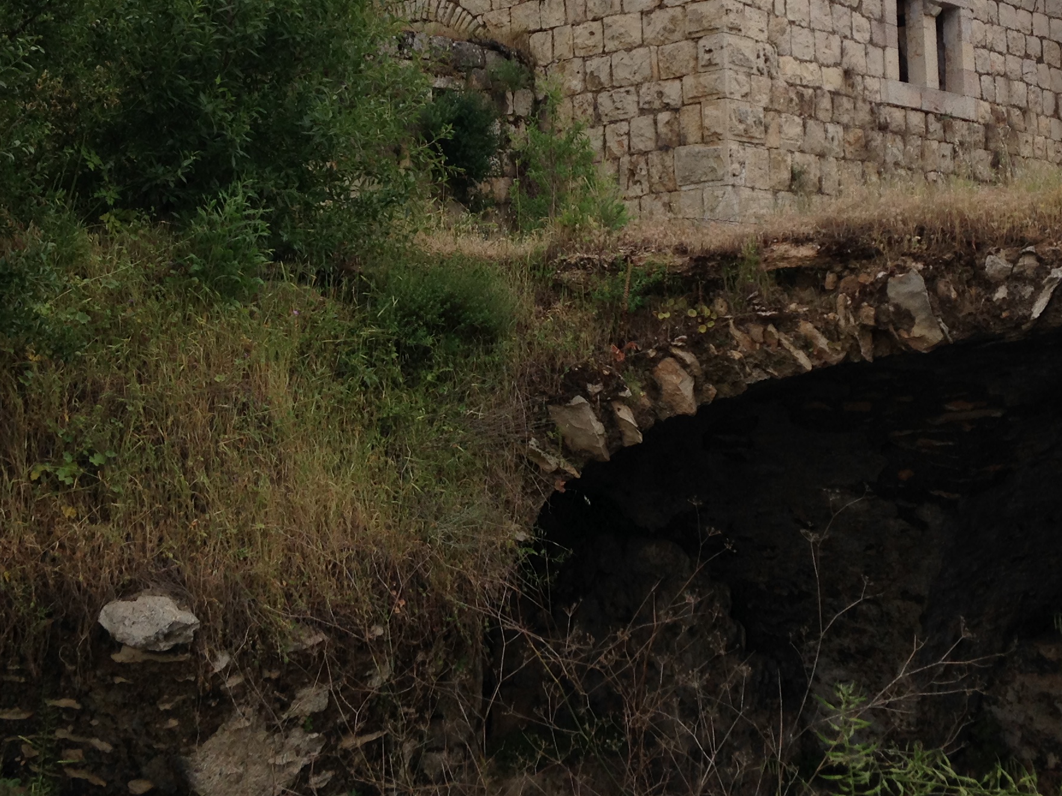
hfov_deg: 31.7
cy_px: 139
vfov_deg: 23.6
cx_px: 576
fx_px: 1871
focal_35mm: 61
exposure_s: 1/1043
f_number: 2.4
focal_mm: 4.12
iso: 50
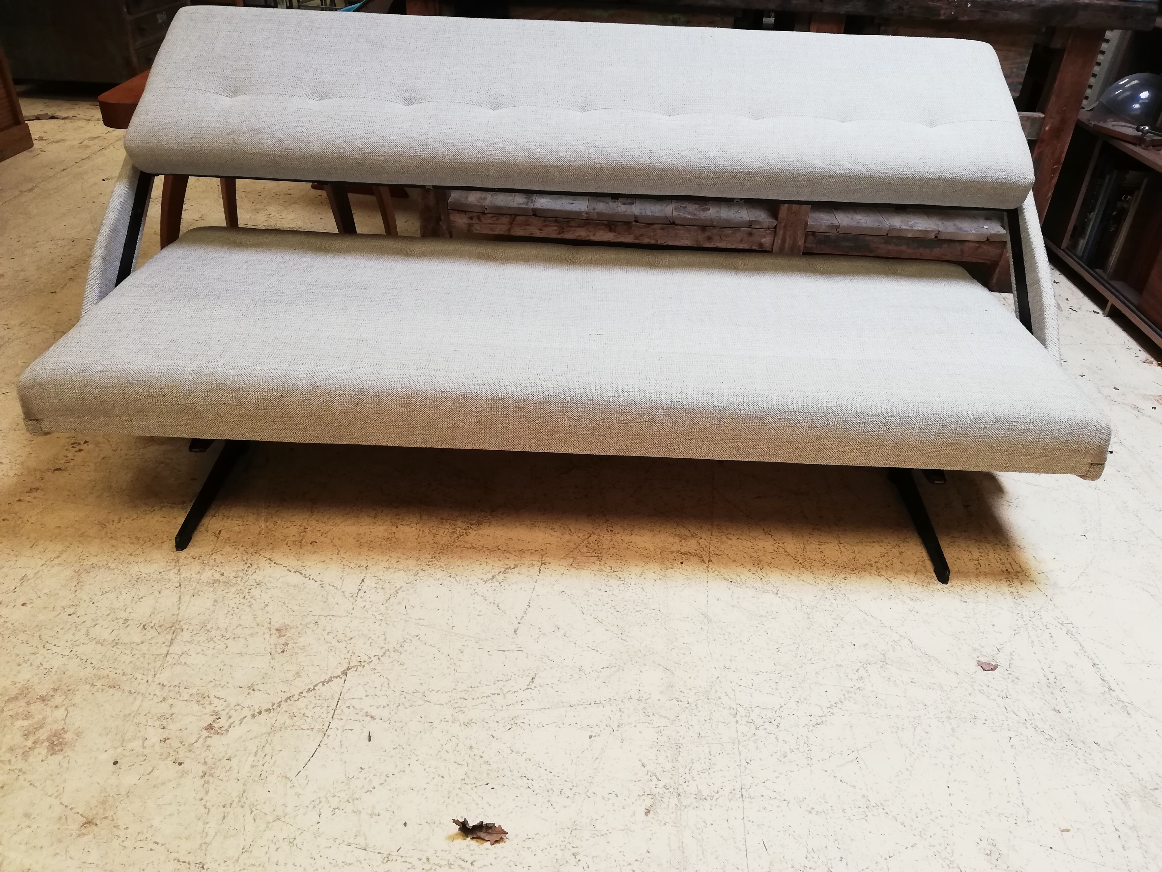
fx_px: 873
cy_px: 436
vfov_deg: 53.1
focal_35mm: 26
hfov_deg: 67.3
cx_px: 581
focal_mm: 3.81
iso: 250
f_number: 2.2
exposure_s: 1/33.3
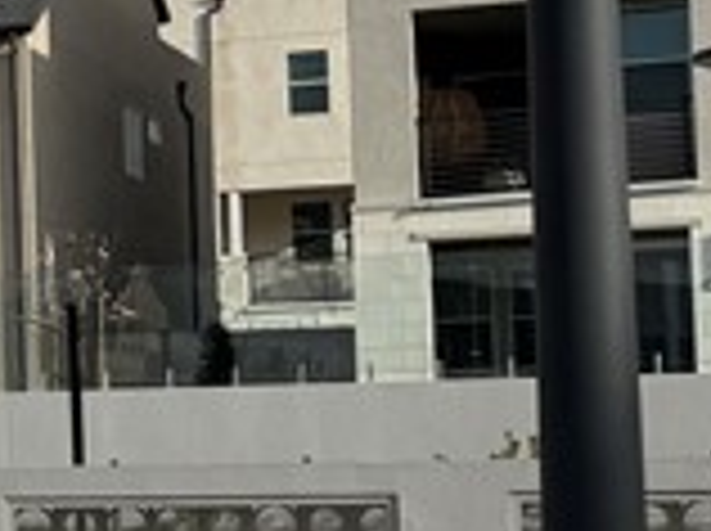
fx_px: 3199
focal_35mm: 156
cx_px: -1408
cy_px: 342
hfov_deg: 9.8
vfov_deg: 9.5
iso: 80
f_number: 1.78
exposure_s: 1/6410
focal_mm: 6.76
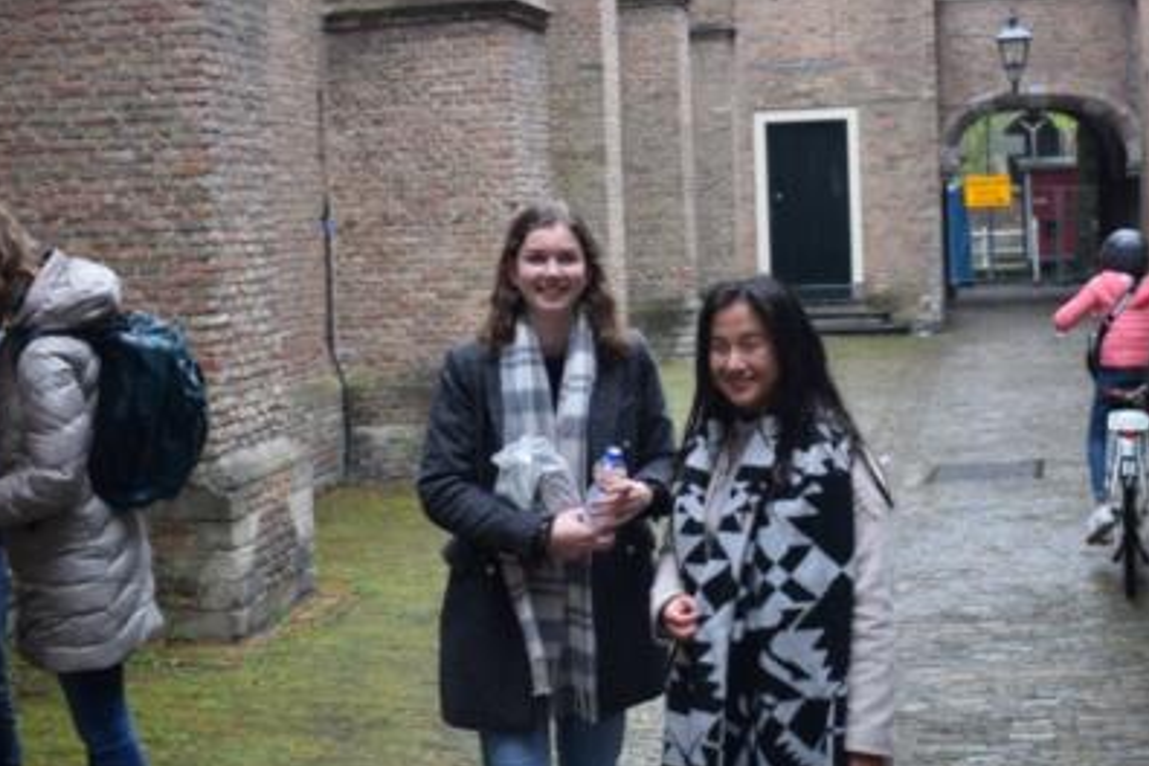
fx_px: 1691
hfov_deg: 37.5
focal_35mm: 53
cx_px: 644
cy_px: 332
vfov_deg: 25.5
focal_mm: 28
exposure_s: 1/80
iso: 400
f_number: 4.5
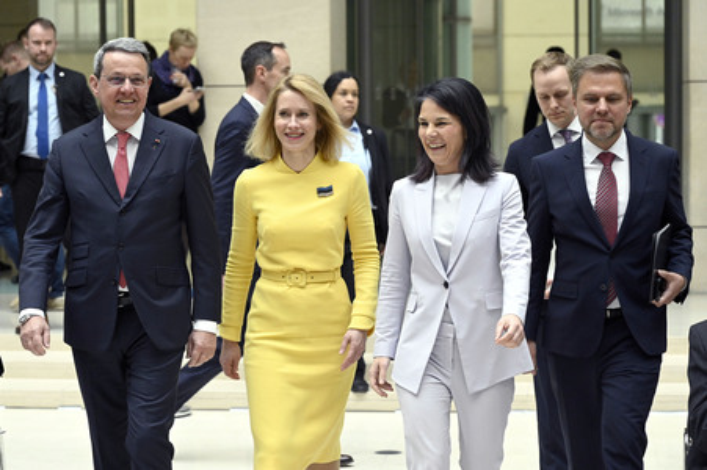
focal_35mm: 101
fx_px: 1982
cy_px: 235
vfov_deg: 13.5
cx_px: 354
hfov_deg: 20.2
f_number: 5
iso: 4000
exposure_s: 1/800
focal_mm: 101
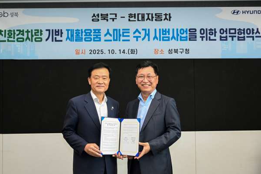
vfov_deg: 27.0
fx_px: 362
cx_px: 129
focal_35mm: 50
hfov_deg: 39.6
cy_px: 90
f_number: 7.1
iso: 1250
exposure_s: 1/100
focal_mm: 47
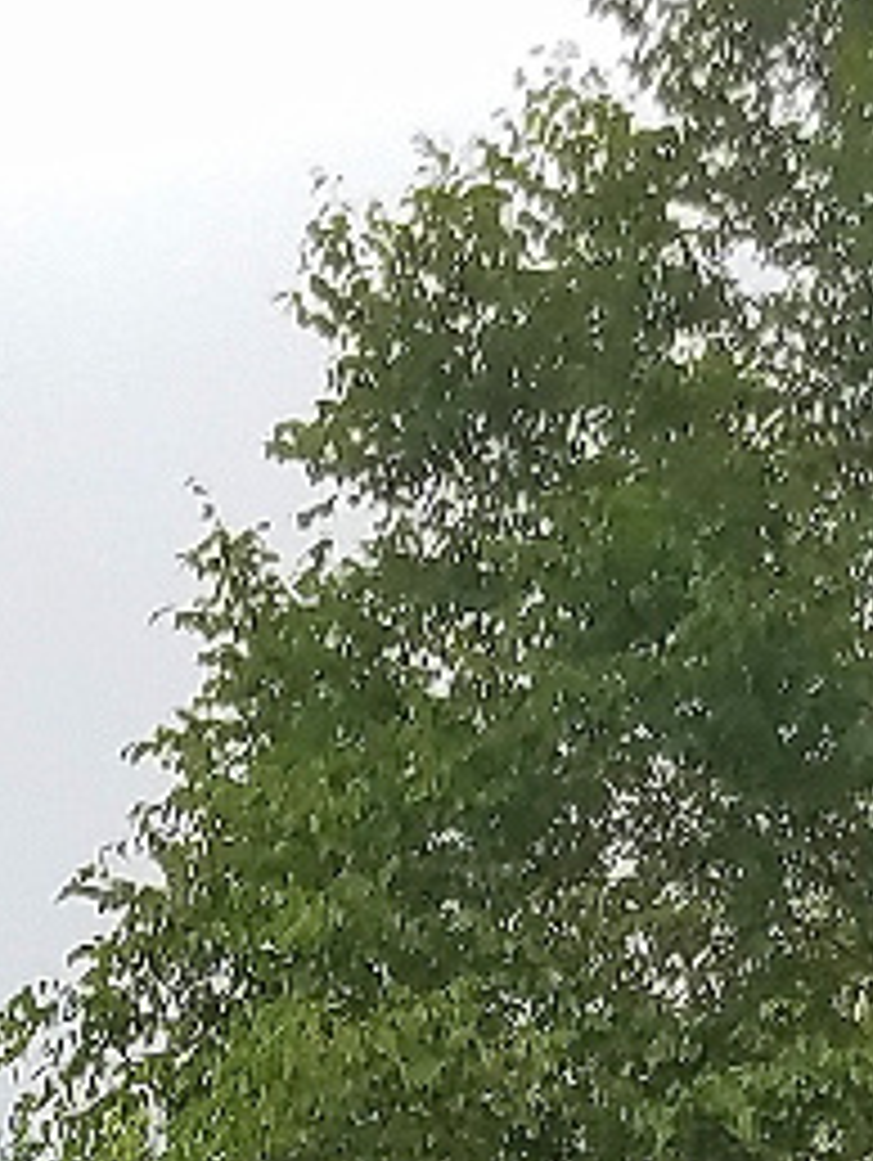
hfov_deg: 9.1
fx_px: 5405
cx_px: -270
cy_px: 2336
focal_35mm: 161
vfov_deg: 11.1
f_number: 1.7
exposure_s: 1/1836
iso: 50
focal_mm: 4.2
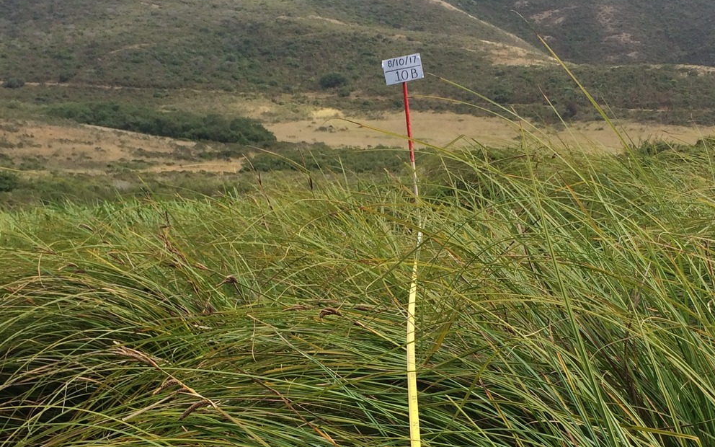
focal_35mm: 62
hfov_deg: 32.9
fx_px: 1208
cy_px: 391
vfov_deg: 20.6
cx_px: 409
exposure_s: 1/1580
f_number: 2.2
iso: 32
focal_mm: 4.15
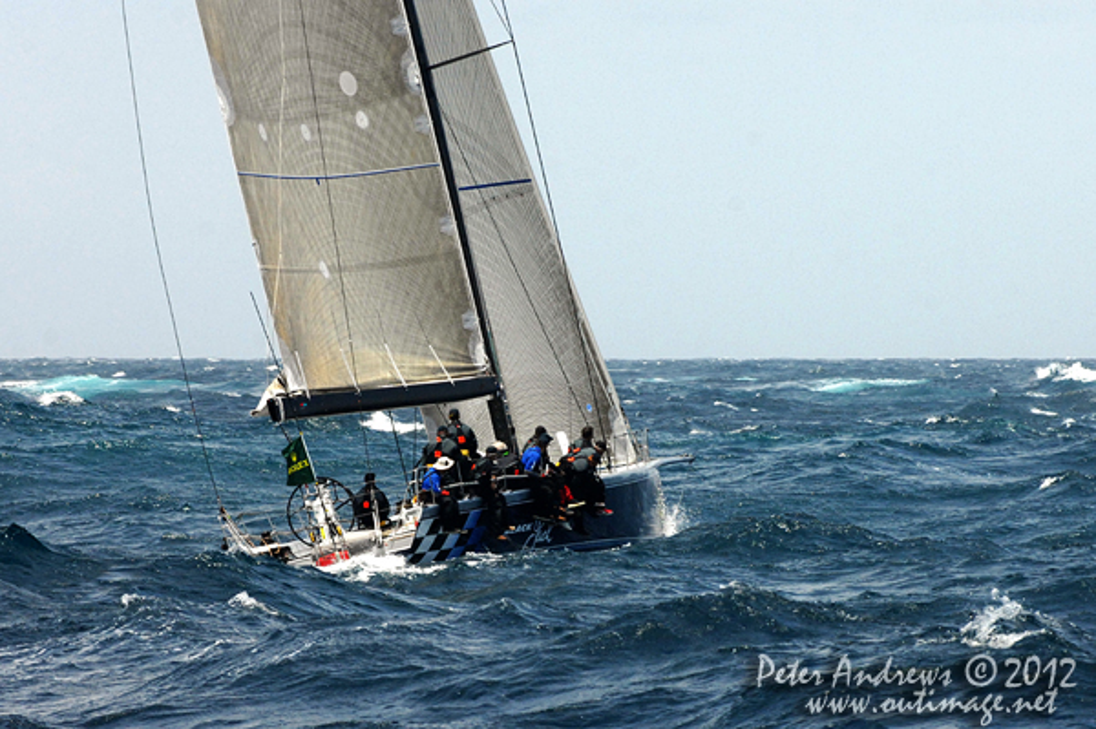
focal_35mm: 300
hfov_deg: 6.9
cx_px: 548
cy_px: 364
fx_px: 9126
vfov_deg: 4.6
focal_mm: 200
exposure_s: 1/1000
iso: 400
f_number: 6.7
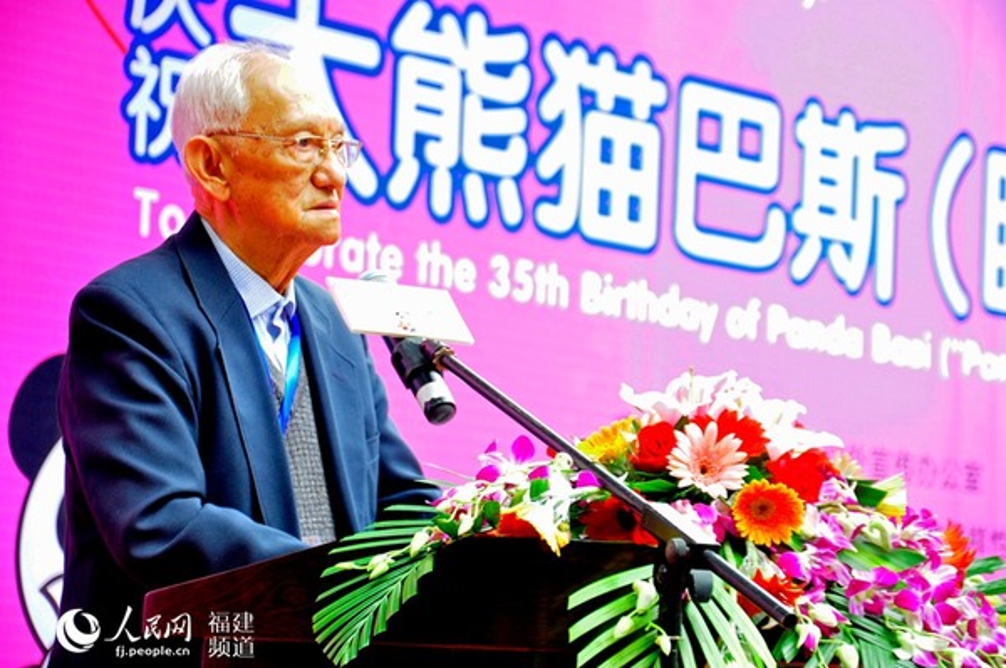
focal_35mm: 105
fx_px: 2929
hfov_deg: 19.5
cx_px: 503
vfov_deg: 13.0
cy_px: 334
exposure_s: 1/30
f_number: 5.3
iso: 640
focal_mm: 70
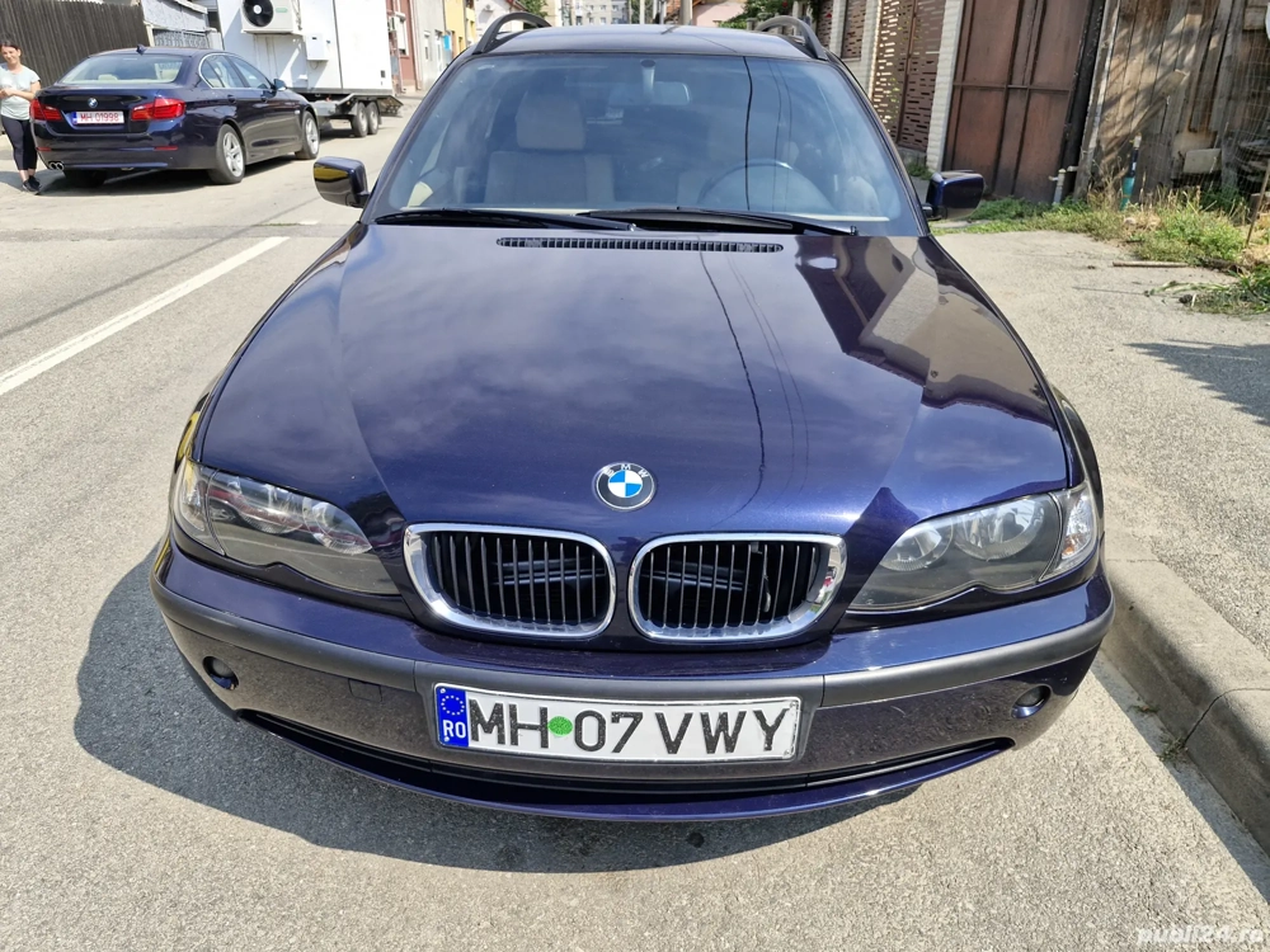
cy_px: 476
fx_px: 844
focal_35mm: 23
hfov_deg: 73.9
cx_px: 635
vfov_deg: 58.9
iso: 50
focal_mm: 5.54
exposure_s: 1/1040
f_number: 1.8
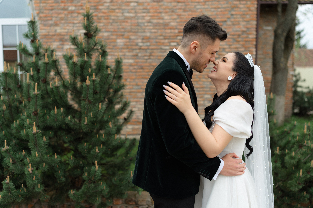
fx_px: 304
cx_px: 156
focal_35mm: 35
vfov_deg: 37.9
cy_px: 104
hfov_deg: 54.4
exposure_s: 1/2000
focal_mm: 35
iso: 160
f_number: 1.8
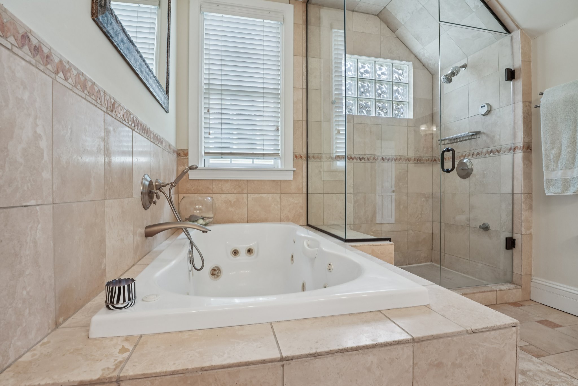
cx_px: 289
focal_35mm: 16
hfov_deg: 95.0
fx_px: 265
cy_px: 193
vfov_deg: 72.0
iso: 250
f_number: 8
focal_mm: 11
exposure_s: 1/30
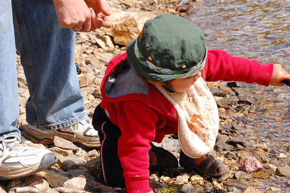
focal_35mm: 133
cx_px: 206
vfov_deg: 10.3
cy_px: 90
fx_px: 1069
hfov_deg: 15.4
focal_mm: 55
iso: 400
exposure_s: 1/400
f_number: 11
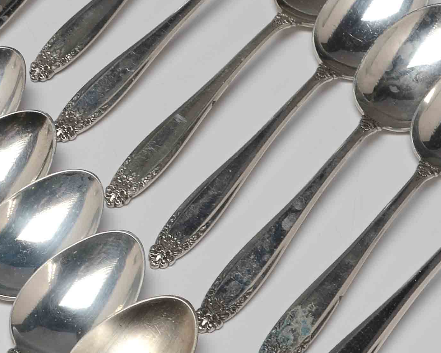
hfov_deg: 11.2
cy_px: 192
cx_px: -25
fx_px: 2219
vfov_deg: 9.1
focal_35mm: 170
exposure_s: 1/80
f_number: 10
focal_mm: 34
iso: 100
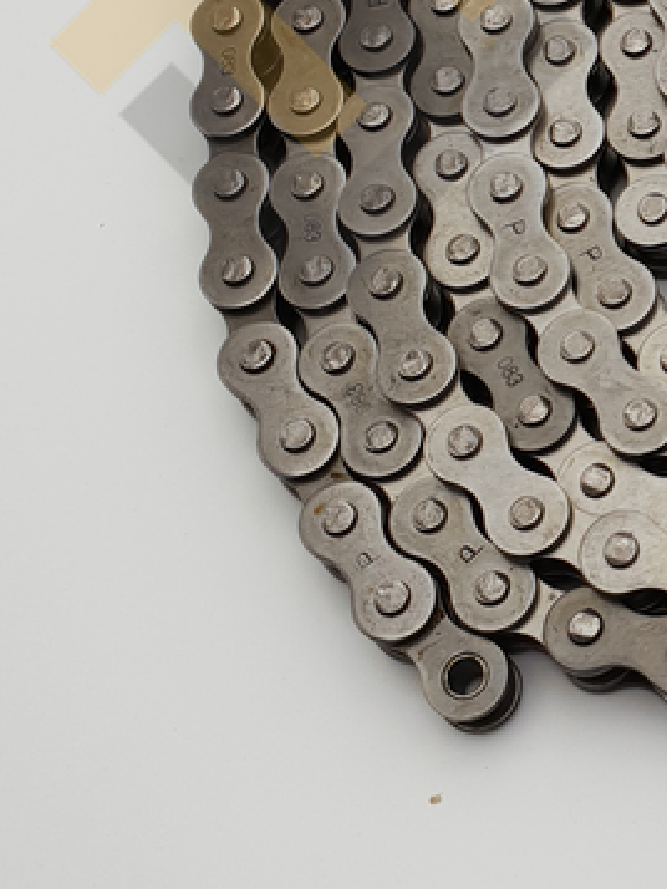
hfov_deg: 15.3
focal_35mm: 88
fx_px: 2259
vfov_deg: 21.5
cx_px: 1061
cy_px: 21
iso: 50
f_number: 2.4
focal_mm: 4.3
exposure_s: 1/332
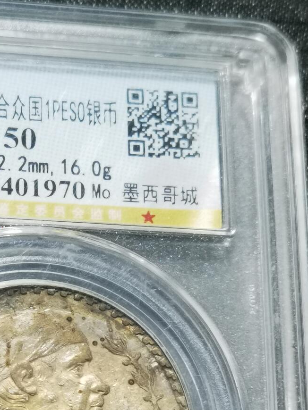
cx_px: 50
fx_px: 1400
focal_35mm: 118
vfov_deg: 16.4
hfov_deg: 12.5
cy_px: 387
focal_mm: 6.67
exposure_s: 1/100
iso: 160
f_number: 1.9
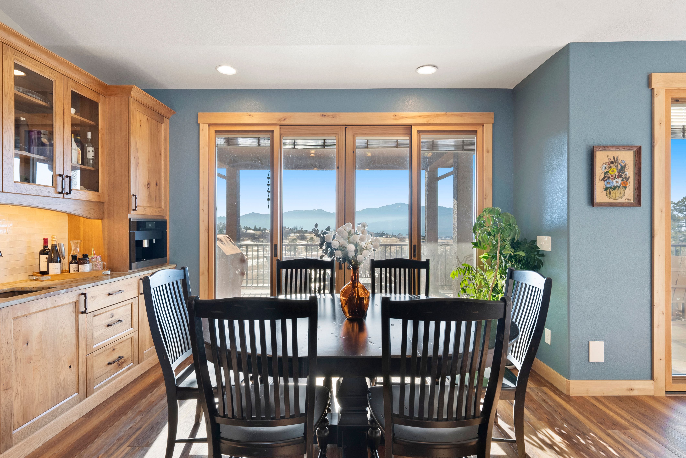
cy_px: 229
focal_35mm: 18
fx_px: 343
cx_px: 343
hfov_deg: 90.0
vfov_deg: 67.5
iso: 640
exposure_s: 1/10
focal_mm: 18
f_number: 9
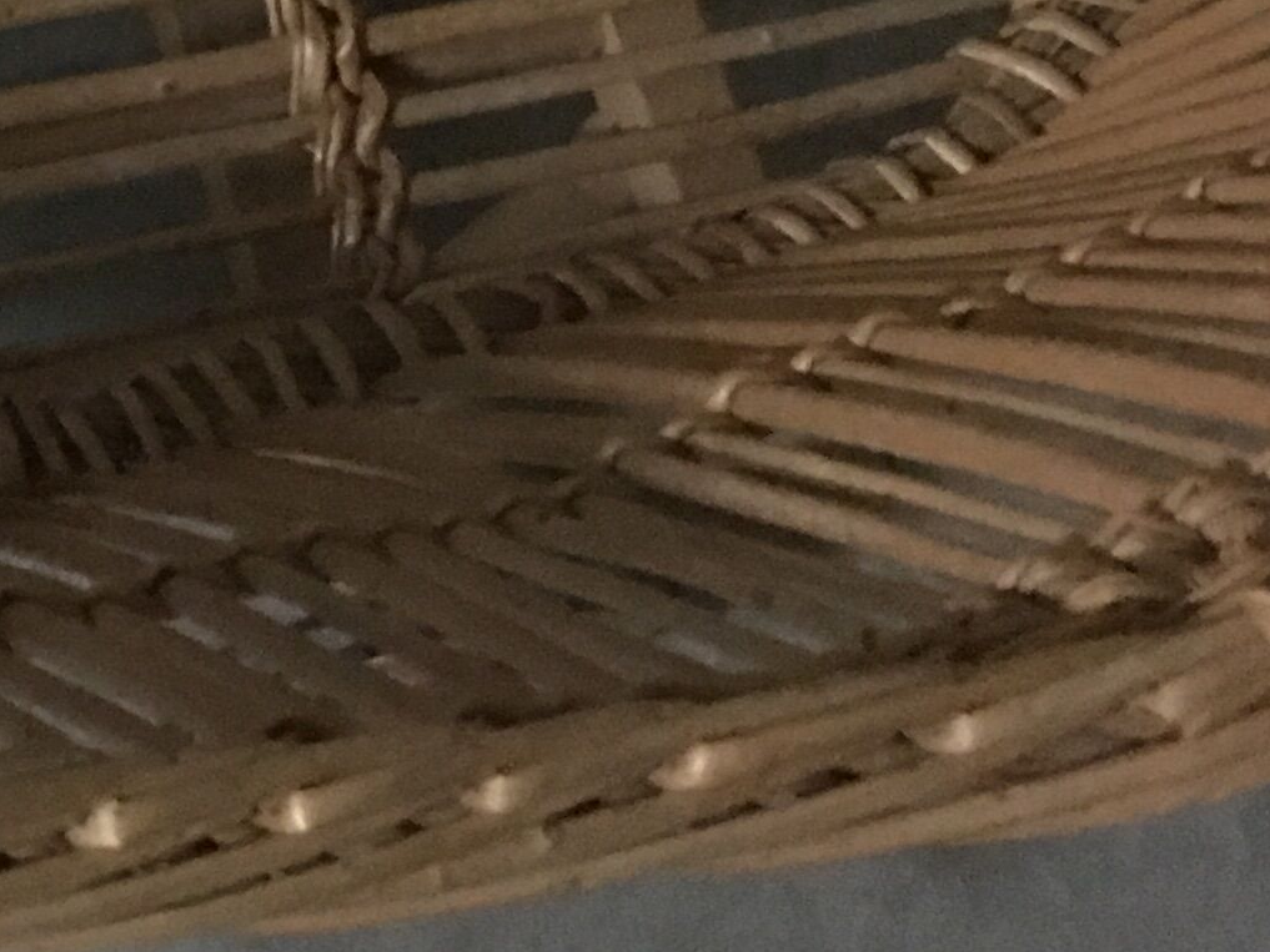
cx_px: -345
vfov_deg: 12.0
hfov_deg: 16.3
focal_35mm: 115
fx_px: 4220
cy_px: -651
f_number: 2.2
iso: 160
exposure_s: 1/4
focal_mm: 4.15
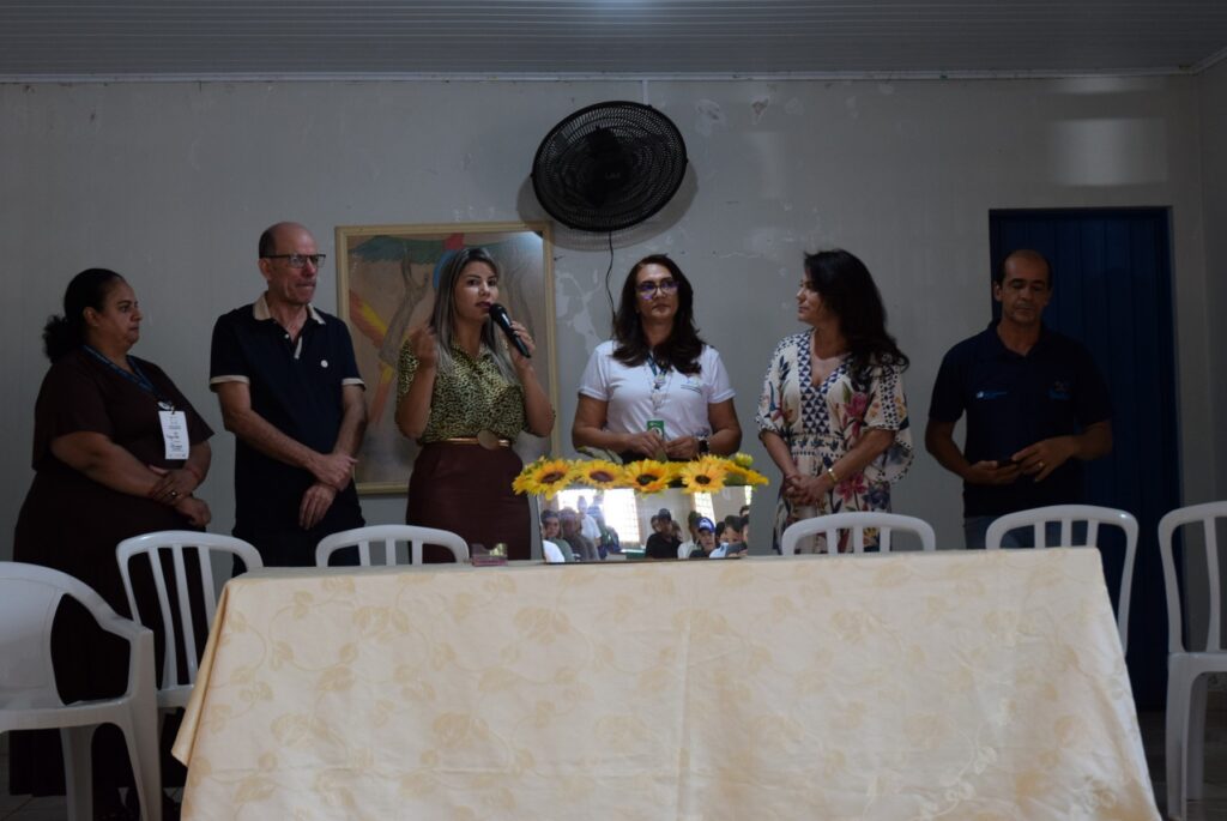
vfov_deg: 23.8
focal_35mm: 57
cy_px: 410
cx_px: 614
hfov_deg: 35.0
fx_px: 1945
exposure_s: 1/60
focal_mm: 38
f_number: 4.2
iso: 800
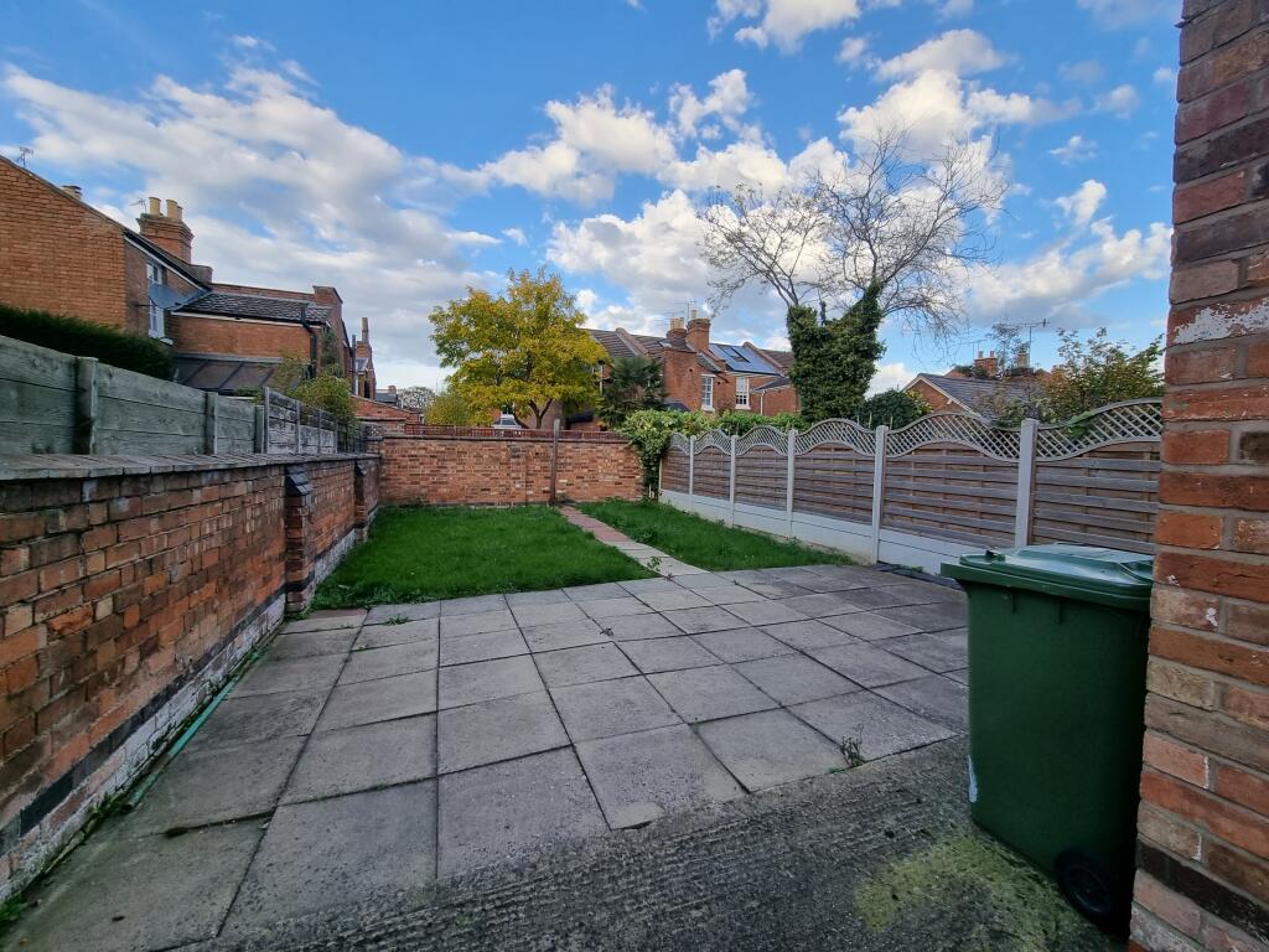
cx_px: 634
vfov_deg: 89.9
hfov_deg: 106.2
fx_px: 477
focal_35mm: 13
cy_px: 476
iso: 50
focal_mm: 2.2
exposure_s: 1/439
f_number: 2.2
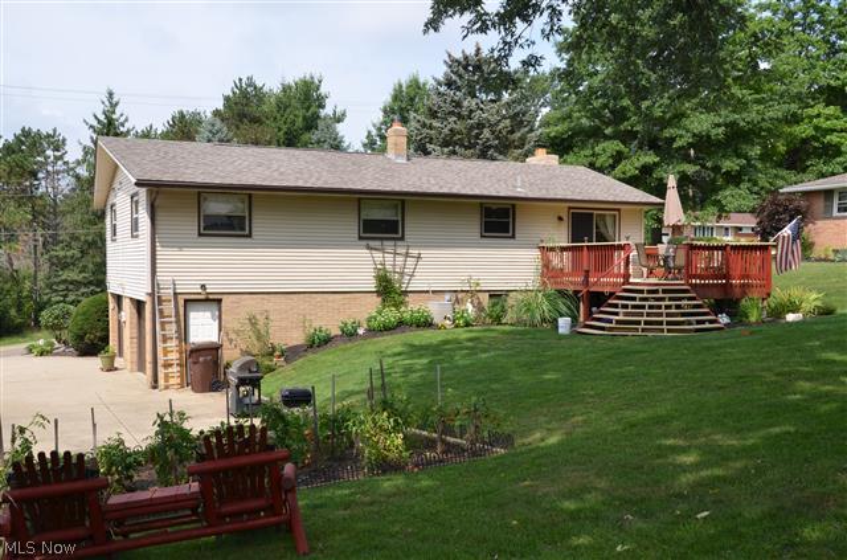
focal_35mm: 38
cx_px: 424
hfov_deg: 51.4
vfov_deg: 35.3
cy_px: 280
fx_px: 880
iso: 100
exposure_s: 1/250
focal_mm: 25
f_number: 7.1
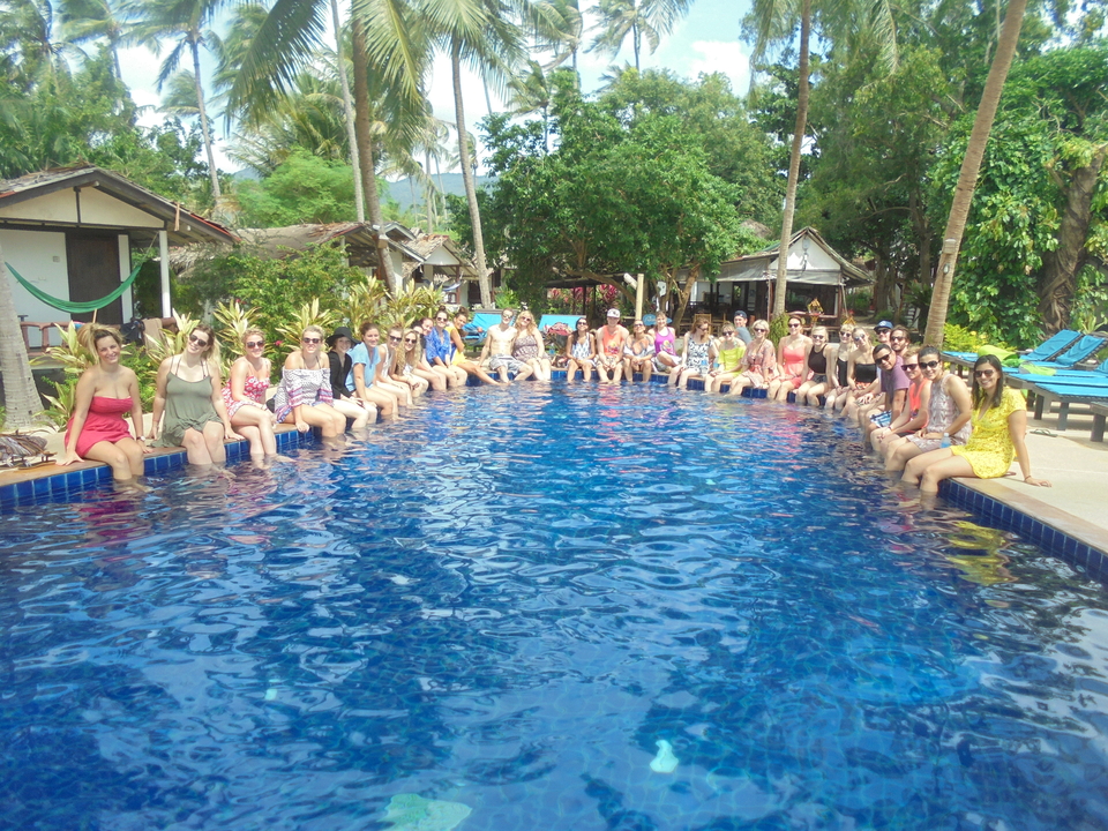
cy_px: 416
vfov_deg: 53.1
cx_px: 554
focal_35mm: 26
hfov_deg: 67.3
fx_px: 832
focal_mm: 4.6
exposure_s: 1/400
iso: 100
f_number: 3.5
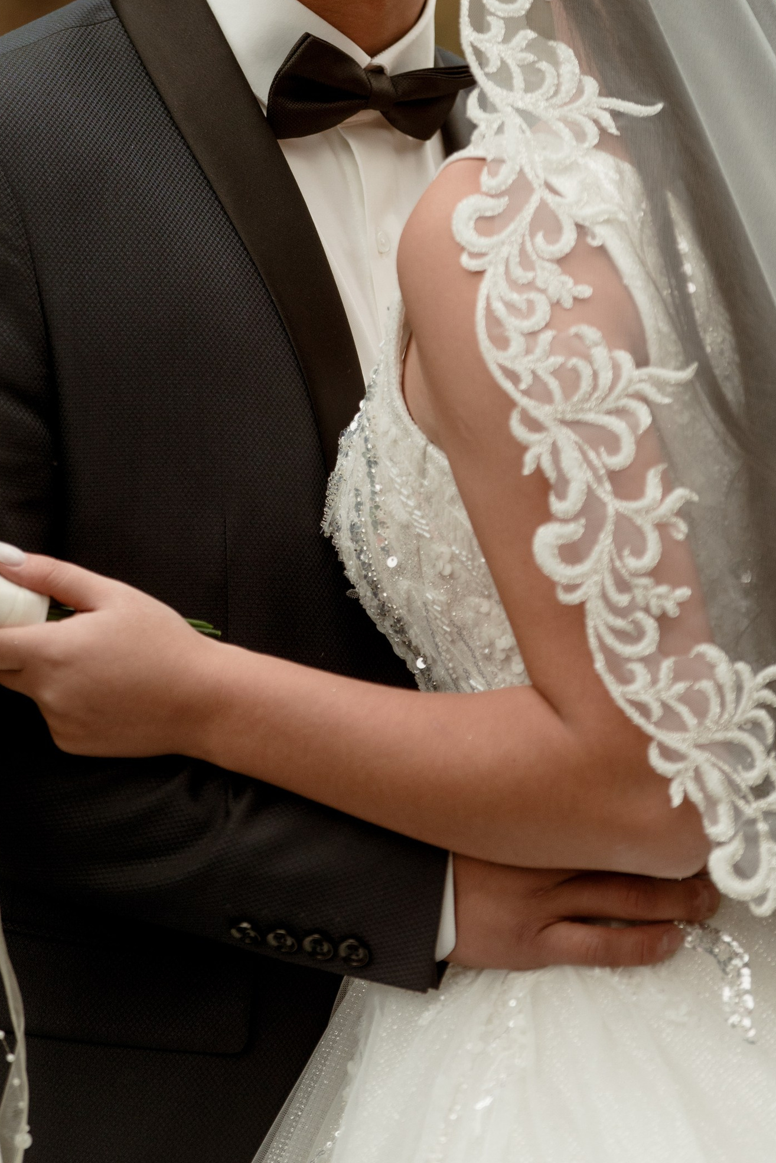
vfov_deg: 9.2
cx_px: 234
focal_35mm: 224
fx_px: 7242
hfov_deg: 6.1
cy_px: 306
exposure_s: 1/2000
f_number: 3.2
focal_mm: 115
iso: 640
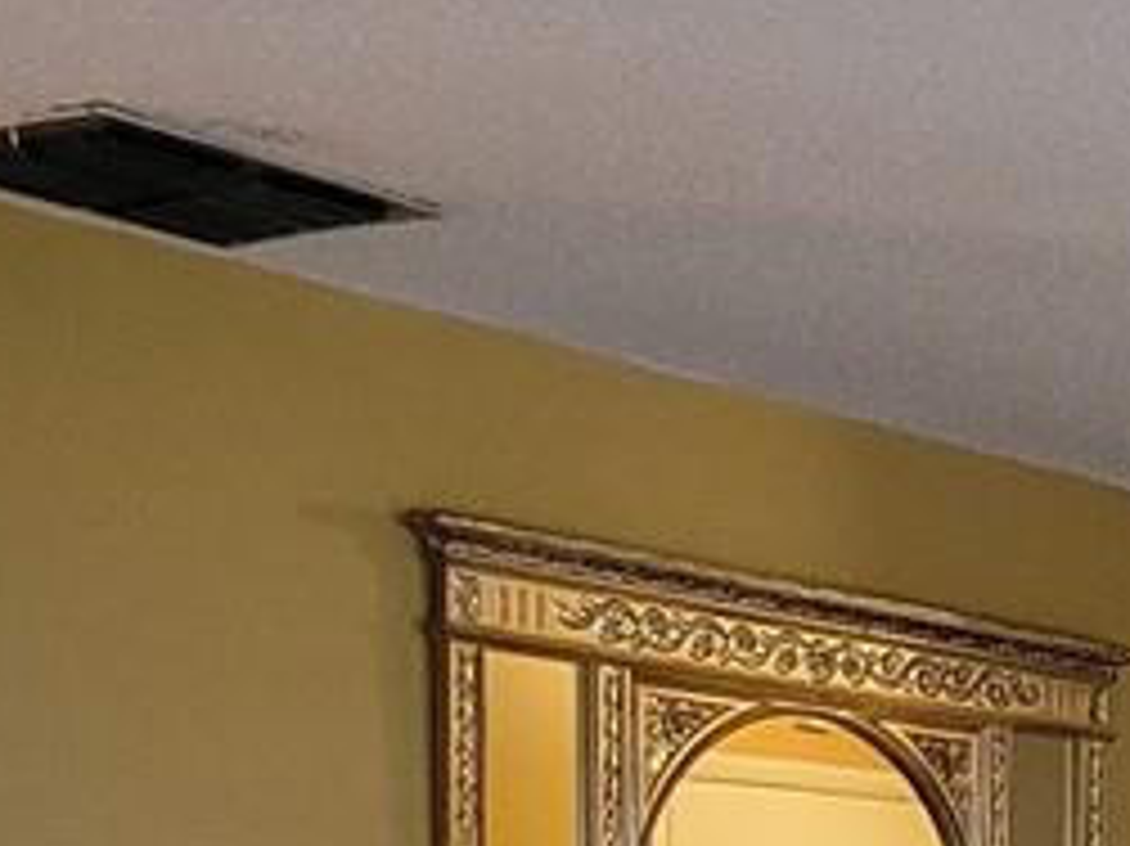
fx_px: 2708
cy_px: 1390
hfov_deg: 19.7
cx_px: 1810
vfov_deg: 15.8
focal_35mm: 83
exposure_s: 1/30
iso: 500
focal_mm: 2.2
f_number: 2.2
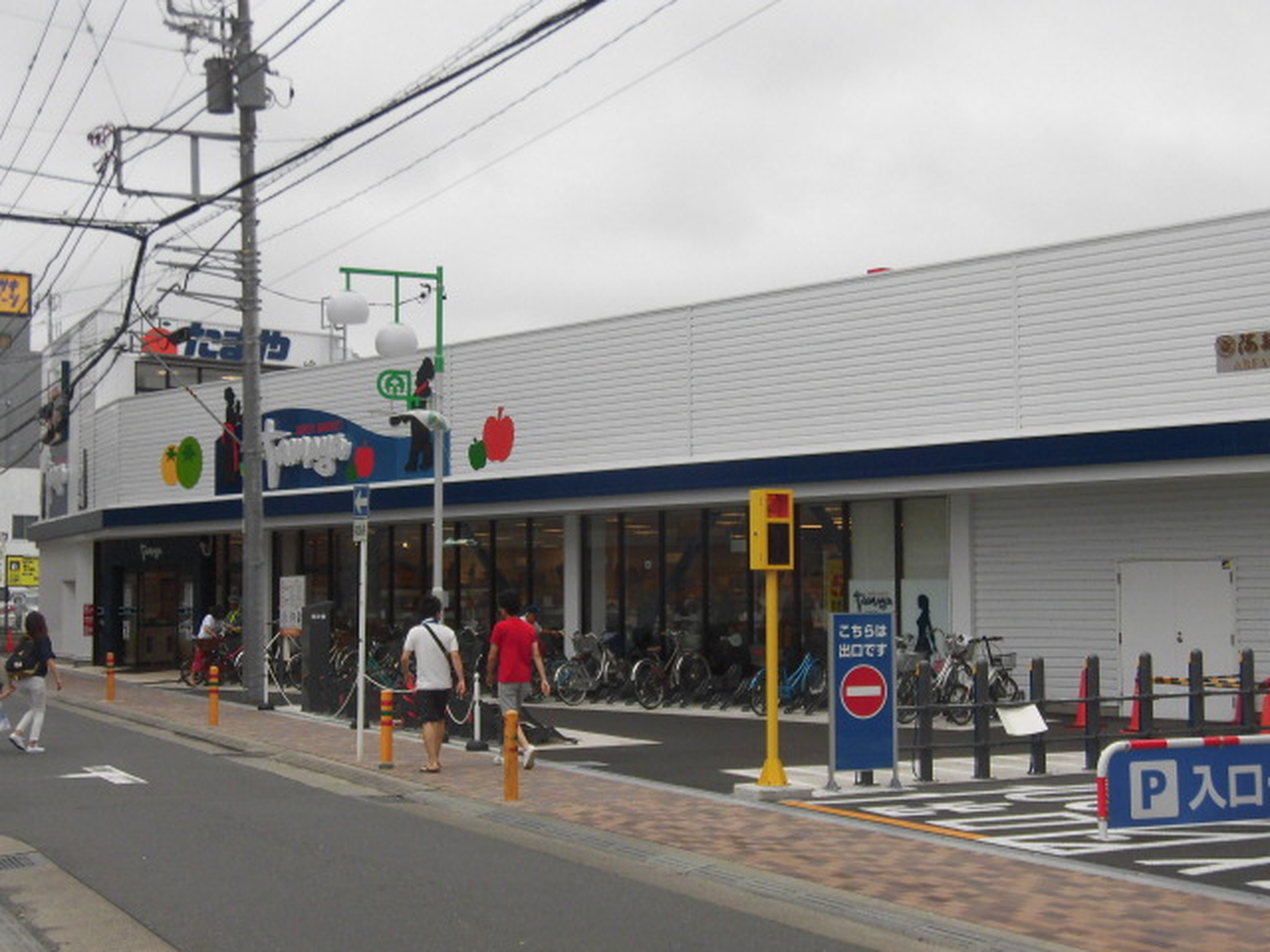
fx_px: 1871
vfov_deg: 28.6
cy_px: 476
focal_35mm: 51
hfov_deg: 37.5
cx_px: 635
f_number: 4
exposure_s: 1/640
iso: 100
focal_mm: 9.16
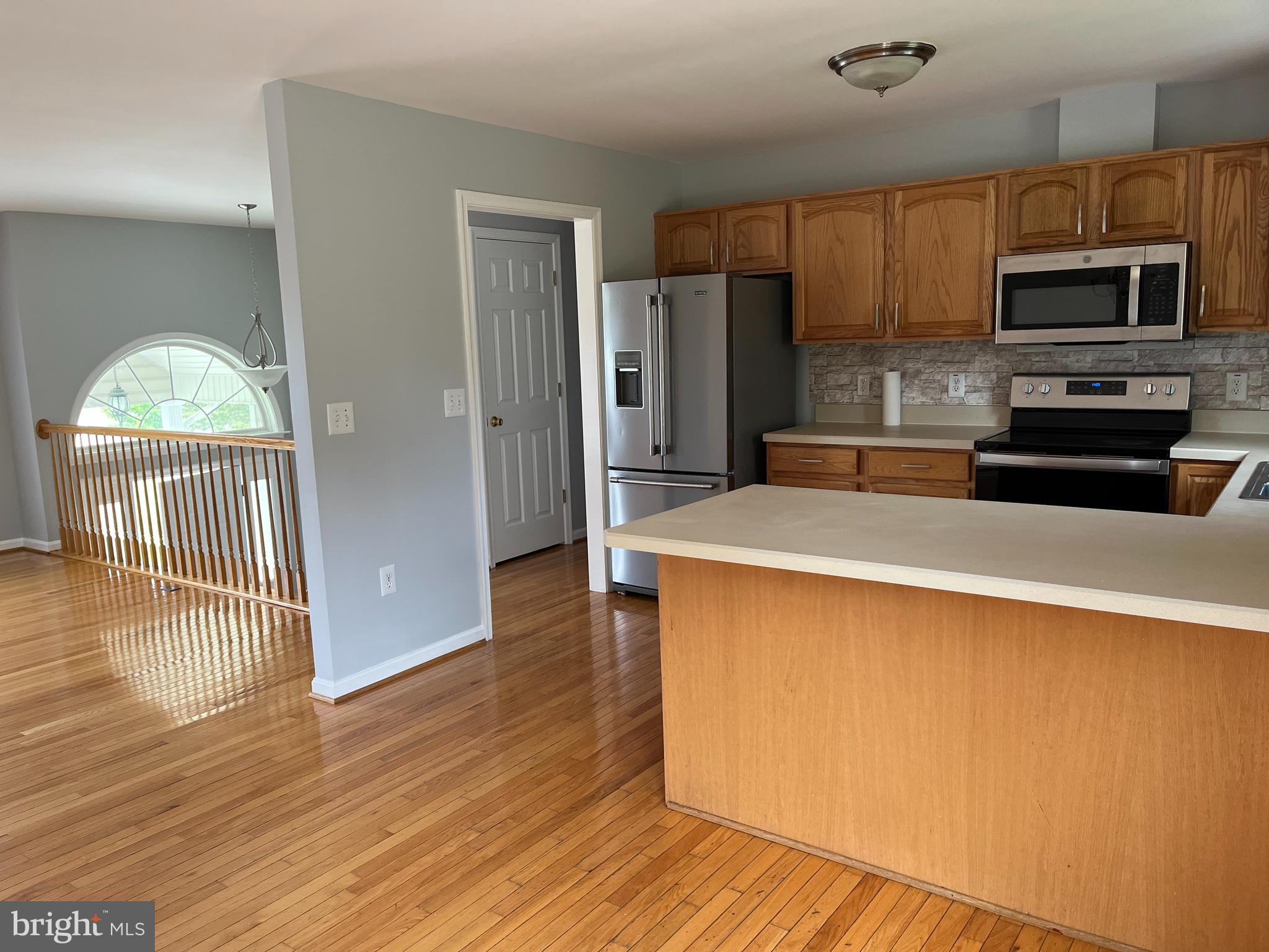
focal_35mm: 26
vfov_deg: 53.1
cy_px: 476
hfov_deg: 67.3
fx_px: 953
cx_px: 634
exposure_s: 1/121
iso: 125
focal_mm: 5.1
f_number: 1.6
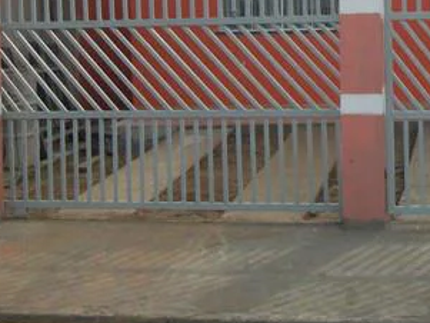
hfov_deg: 22.8
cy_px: 13
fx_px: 1056
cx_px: 316
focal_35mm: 85
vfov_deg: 17.1
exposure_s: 1/200
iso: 80
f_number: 8.8
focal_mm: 5.7
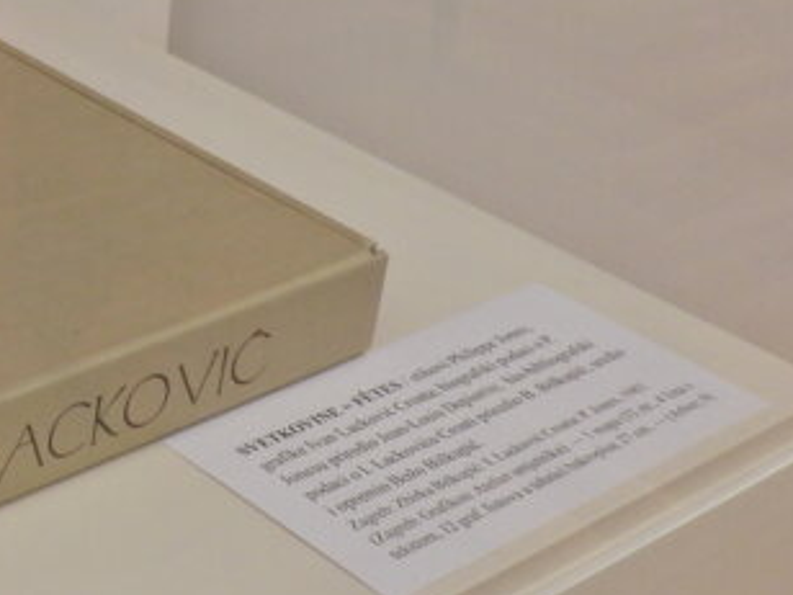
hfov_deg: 19.9
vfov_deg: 15.6
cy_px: -8
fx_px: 2130
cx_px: -147
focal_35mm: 93
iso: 125
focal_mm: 5
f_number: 3.5
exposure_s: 1/30
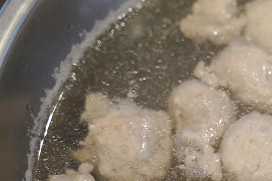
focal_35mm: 150
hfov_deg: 13.3
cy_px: 191
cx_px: 321
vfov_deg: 9.1
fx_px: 1134
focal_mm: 53
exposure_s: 1/160
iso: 1600
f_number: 3.2
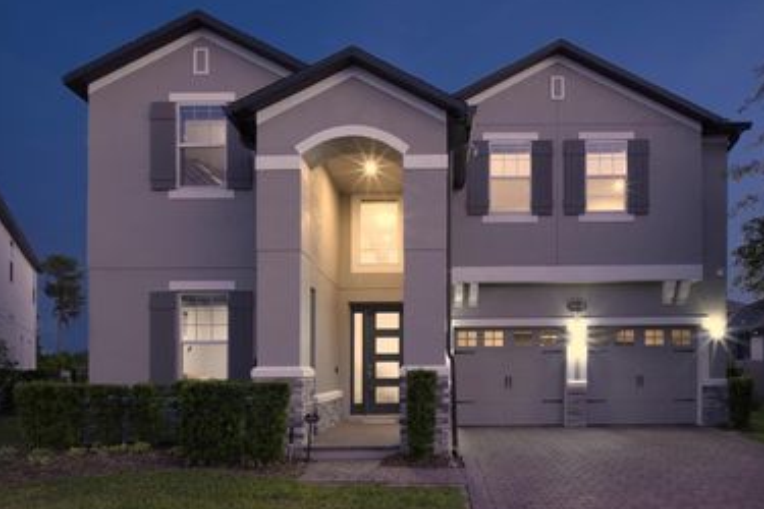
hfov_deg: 83.9
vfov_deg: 61.6
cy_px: 295
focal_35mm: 20
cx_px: 403
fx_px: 424
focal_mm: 10
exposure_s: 3.2
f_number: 8
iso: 100
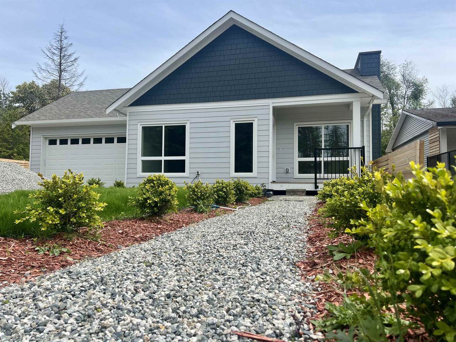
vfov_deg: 53.1
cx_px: 228
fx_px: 343
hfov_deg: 67.3
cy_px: 171
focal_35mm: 26
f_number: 1.5
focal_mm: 5.7
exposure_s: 1/3831
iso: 50
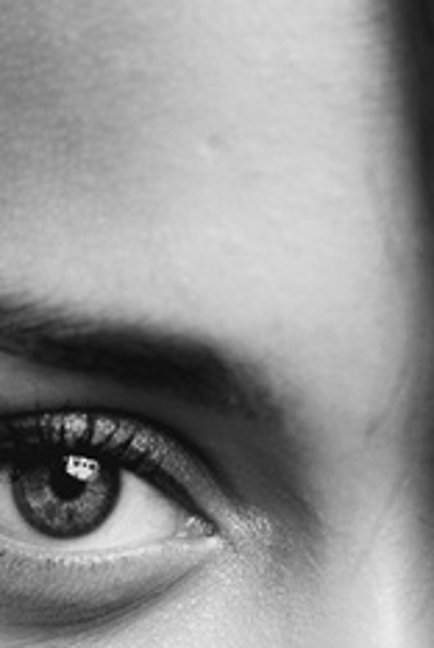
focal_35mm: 643
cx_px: 260
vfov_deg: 3.2
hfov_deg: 2.1
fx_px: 11592
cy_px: 921
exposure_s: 1/500
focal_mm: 150
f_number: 3.2
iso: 100
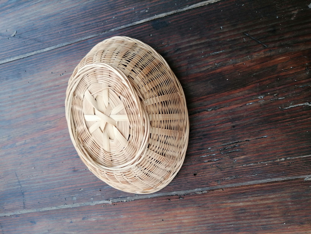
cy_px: 117
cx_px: 156
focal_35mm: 26
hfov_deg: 67.3
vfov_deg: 53.1
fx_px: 234
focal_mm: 3.96
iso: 64
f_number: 1.8
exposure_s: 1/100
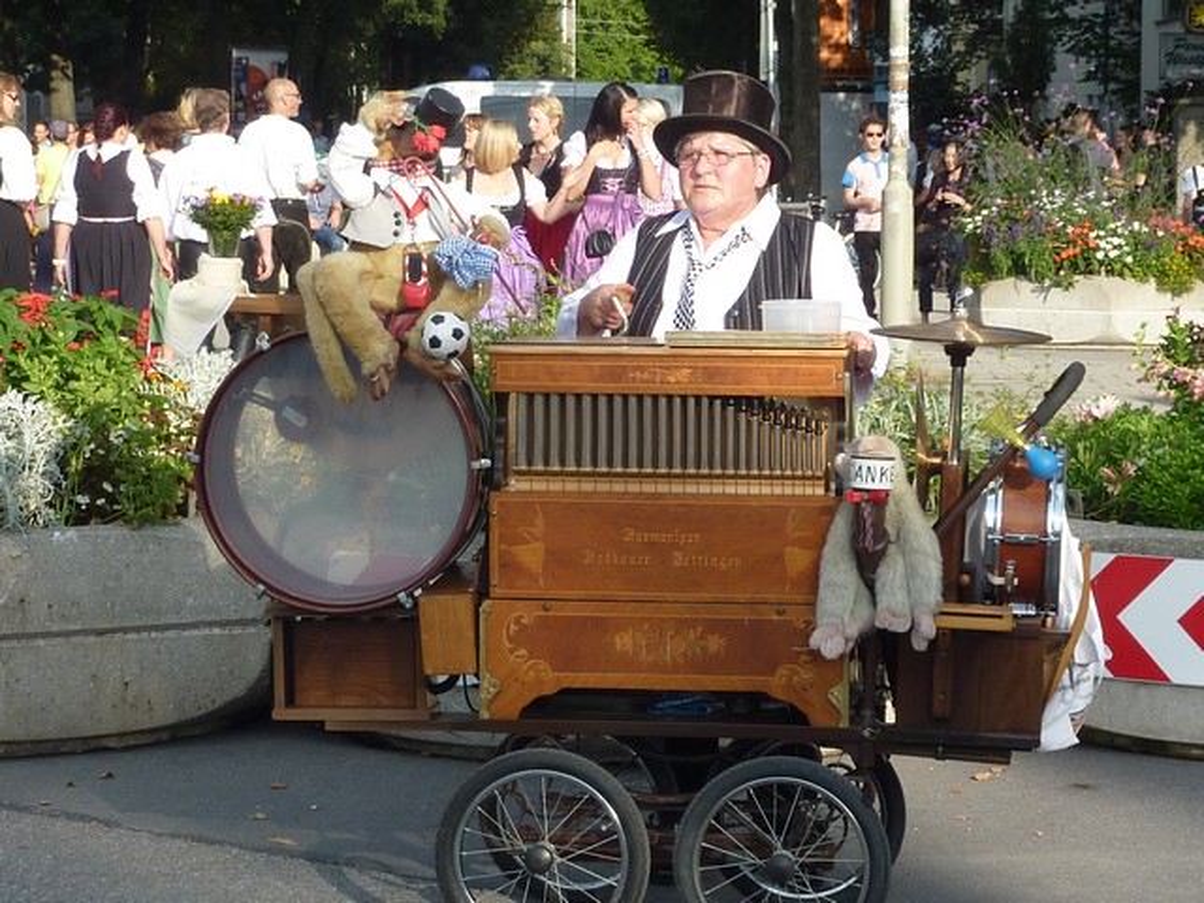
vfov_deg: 14.8
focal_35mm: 100
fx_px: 3478
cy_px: 452
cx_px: 602
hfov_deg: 19.6
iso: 80
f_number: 3.9
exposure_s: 1/400
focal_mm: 9.1
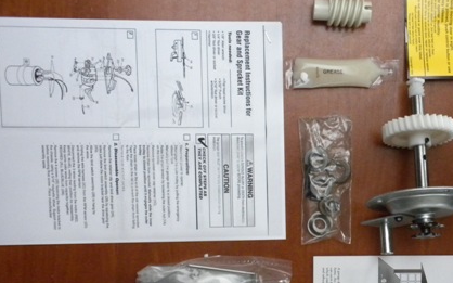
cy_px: 237
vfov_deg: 21.3
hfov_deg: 33.3
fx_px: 741
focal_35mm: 60
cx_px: 342
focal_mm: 6.6
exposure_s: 1/53.4
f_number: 3.5
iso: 400
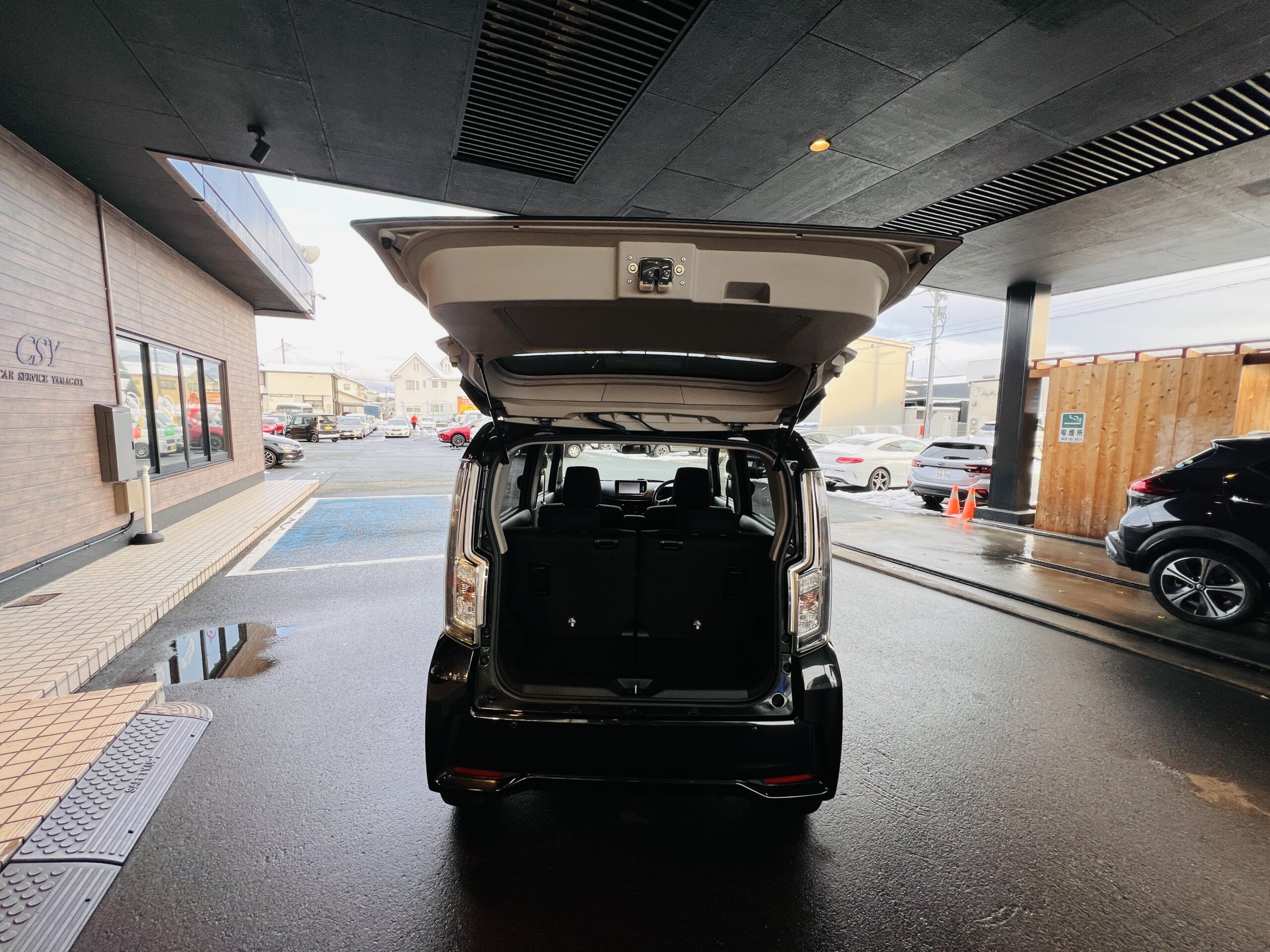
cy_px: 476
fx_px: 477
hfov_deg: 106.2
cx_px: 635
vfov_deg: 89.9
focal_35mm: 13
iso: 50
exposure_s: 1/99
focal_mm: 1.57
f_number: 1.8
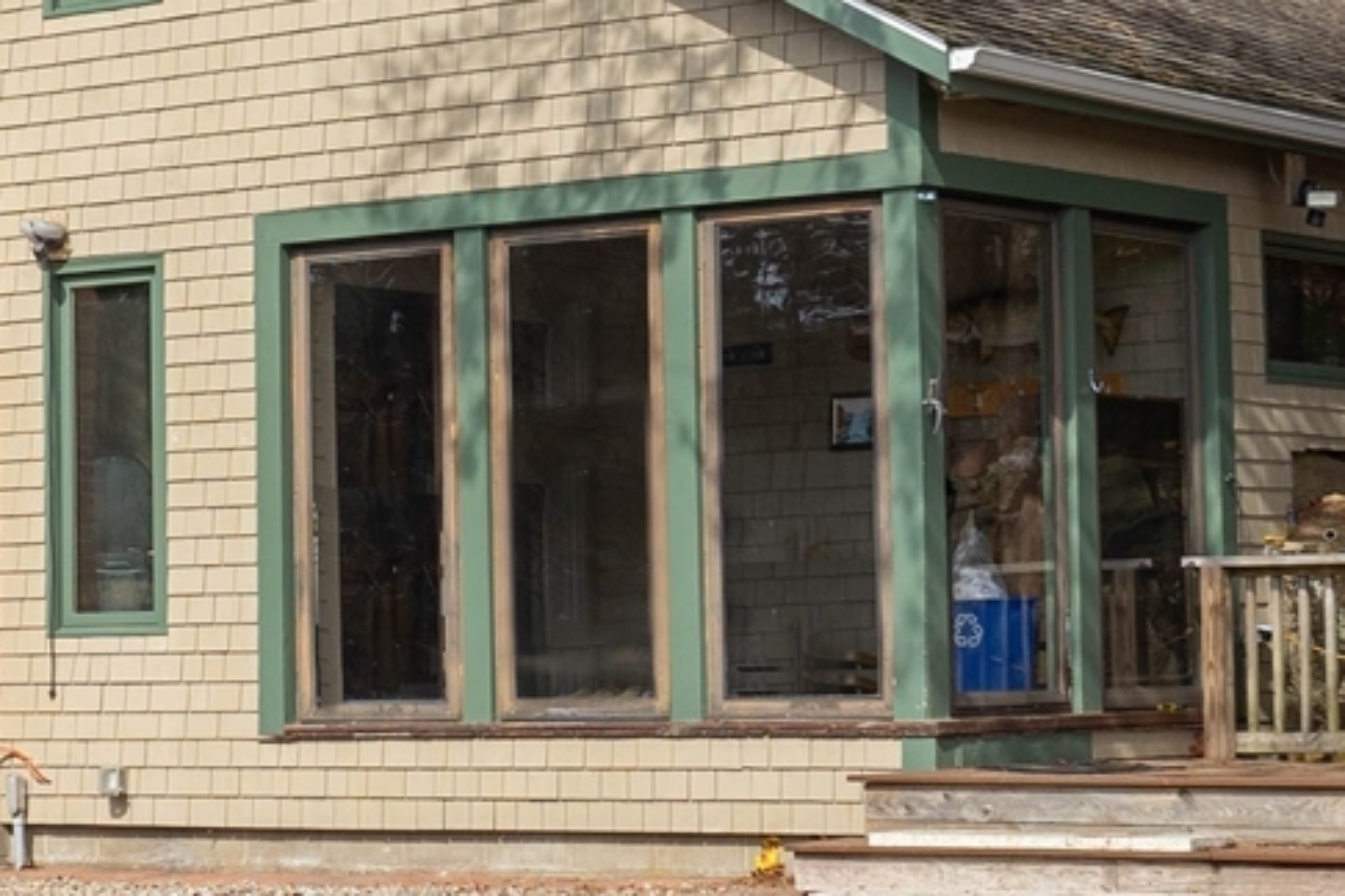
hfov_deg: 25.9
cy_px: 24
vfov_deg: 17.1
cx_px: 839
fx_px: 2914
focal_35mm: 78
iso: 100
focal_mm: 25
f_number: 7.1
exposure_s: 1/250
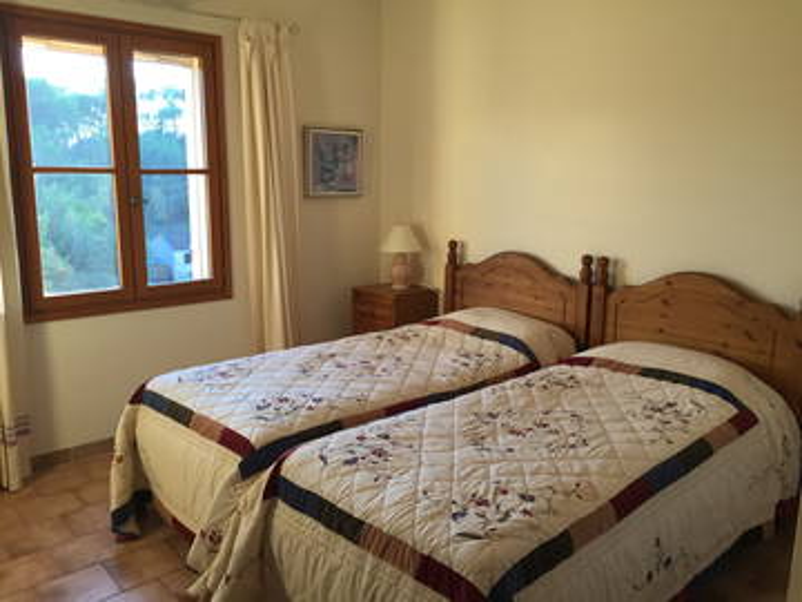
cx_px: 401
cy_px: 301
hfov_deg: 61.7
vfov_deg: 48.2
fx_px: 672
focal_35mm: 29
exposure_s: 1/30
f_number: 2.2
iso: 40
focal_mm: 4.15
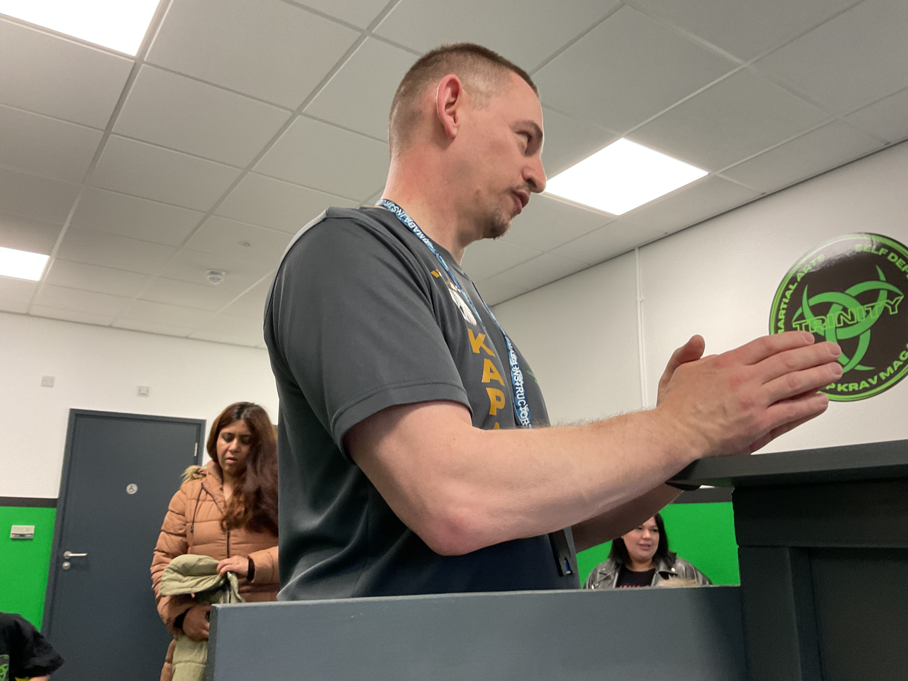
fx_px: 761
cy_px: 340
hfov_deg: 61.7
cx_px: 454
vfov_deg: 48.2
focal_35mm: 29
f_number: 1.8
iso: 100
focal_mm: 3
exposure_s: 1/60
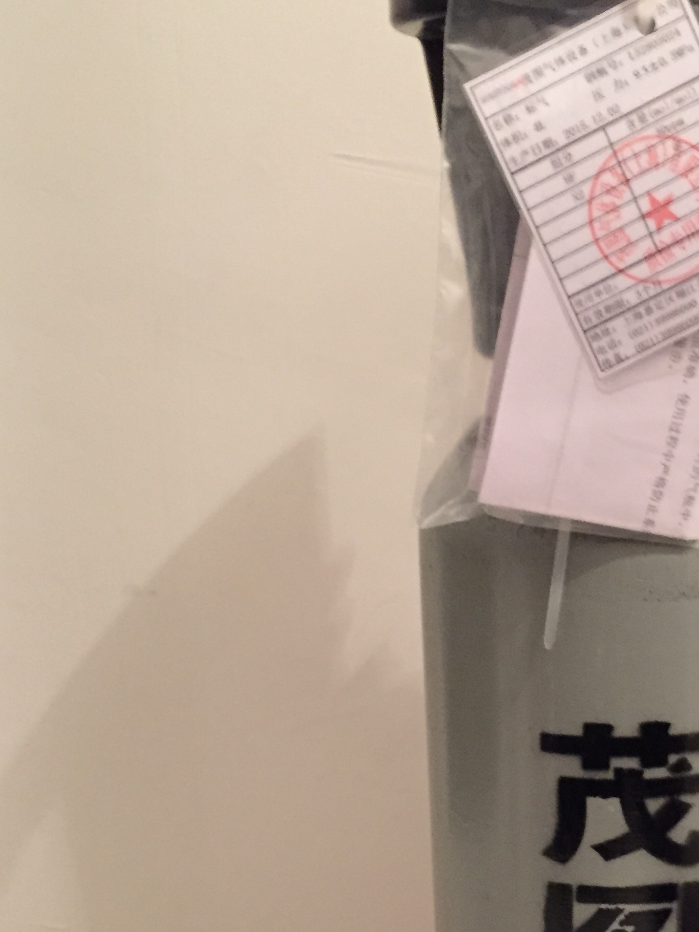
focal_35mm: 52
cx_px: 572
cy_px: 670
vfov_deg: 36.2
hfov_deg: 27.4
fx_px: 1400
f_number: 2.2
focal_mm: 4.15
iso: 640
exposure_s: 1/15
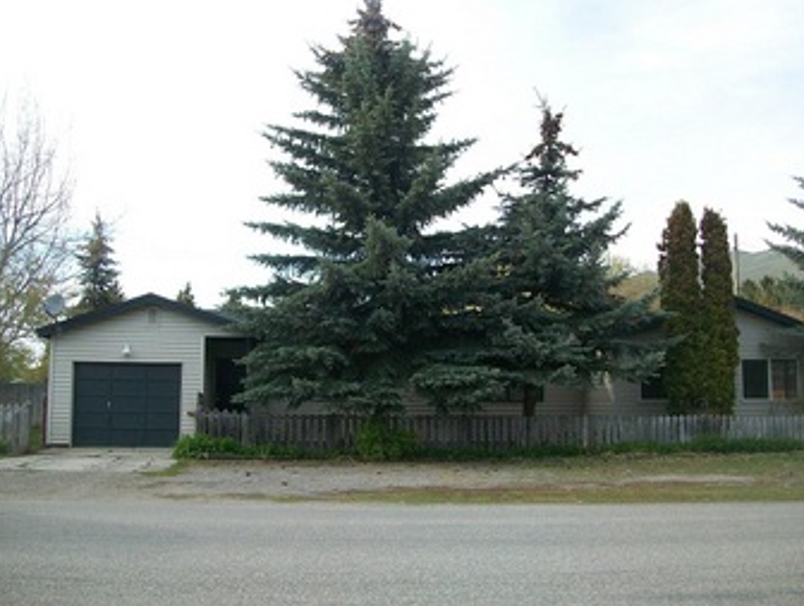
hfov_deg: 52.6
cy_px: 299
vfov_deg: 40.8
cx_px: 395
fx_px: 814
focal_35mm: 35
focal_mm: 5.7
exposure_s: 1/337
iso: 80
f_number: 2.8
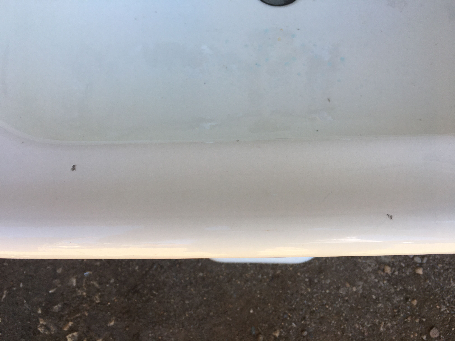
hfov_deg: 61.7
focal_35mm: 29
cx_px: 228
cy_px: 170
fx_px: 381
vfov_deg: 48.2
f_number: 2.2
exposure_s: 1/239
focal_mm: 4.15
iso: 25
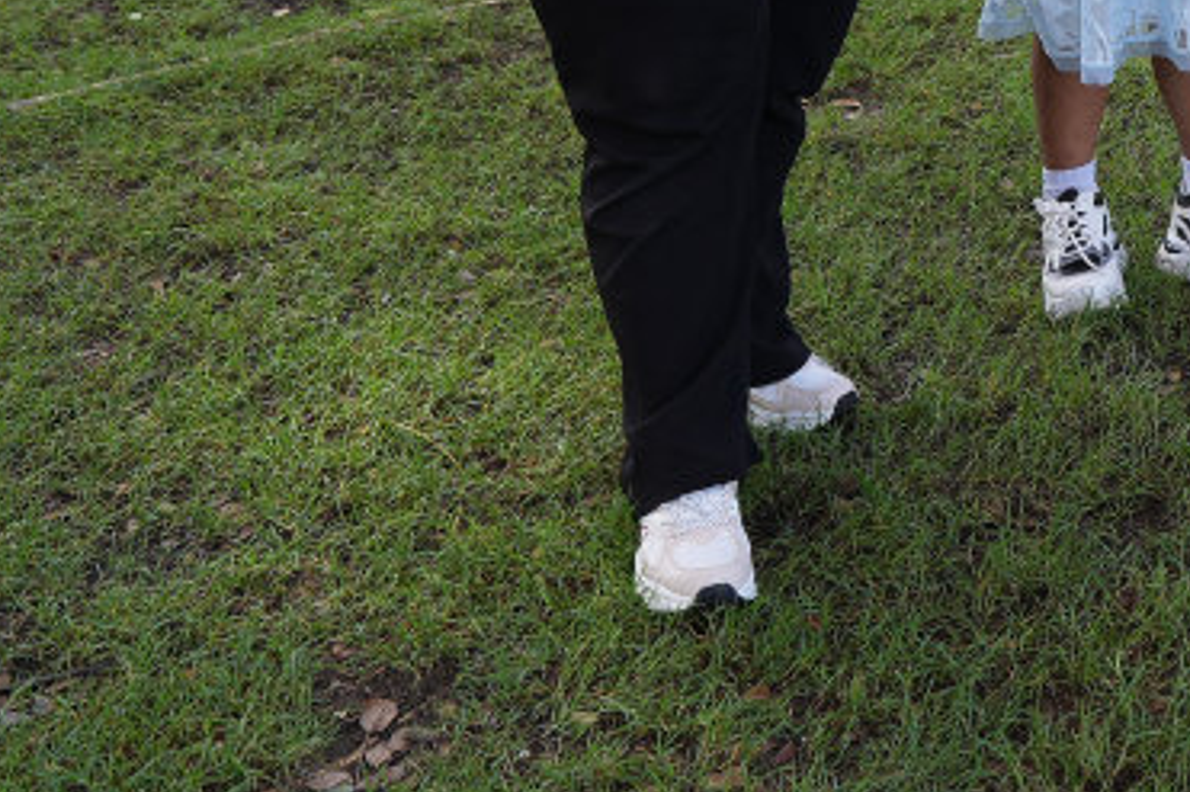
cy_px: -463
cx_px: 1341
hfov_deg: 26.7
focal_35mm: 69
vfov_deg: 17.4
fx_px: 2280
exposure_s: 1/400
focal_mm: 16
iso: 100
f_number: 2.8
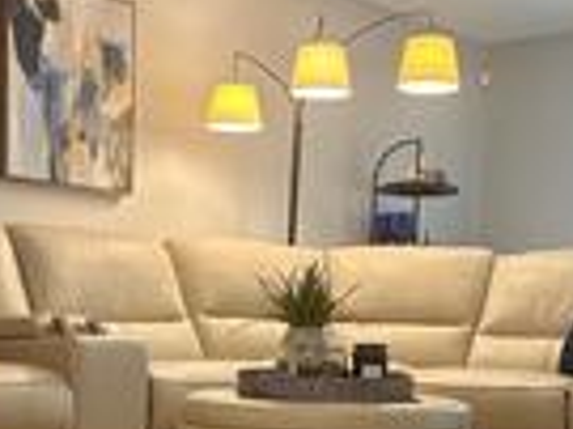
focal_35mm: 71
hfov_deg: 27.4
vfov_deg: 20.3
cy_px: 382
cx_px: 323
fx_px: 1174
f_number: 1.78
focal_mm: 6.86
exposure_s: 1/60
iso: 320
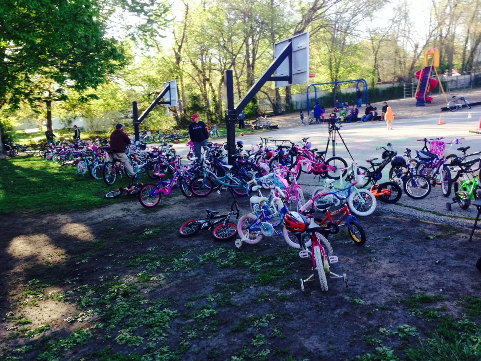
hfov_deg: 55.4
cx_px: 240
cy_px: 180
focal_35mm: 33
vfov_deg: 42.9
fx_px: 459
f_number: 2.4
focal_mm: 4.12
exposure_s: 1/179
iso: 50
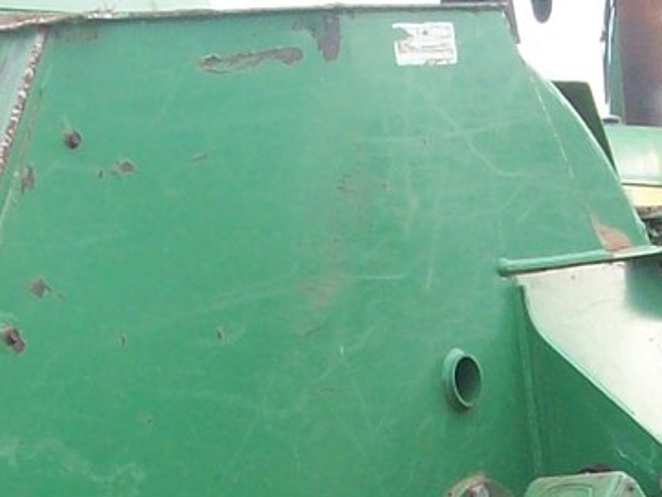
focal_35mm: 193
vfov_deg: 7.5
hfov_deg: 10.2
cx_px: 598
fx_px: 3692
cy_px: 831
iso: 64
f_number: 2.8
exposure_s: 1/142
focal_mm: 5.7
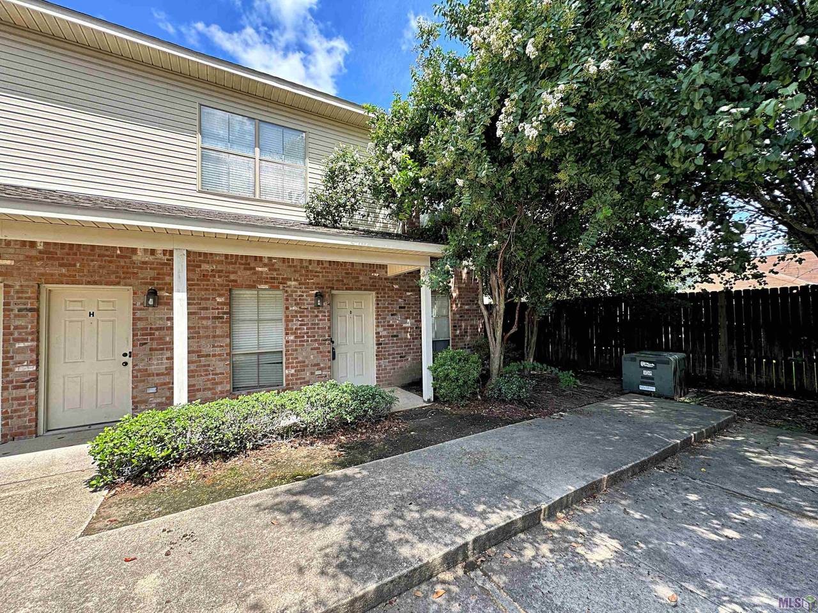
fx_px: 331
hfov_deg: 102.1
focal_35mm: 14
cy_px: 306
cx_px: 409
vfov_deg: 85.7
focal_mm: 2.22
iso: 40
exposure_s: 1/256
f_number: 2.2
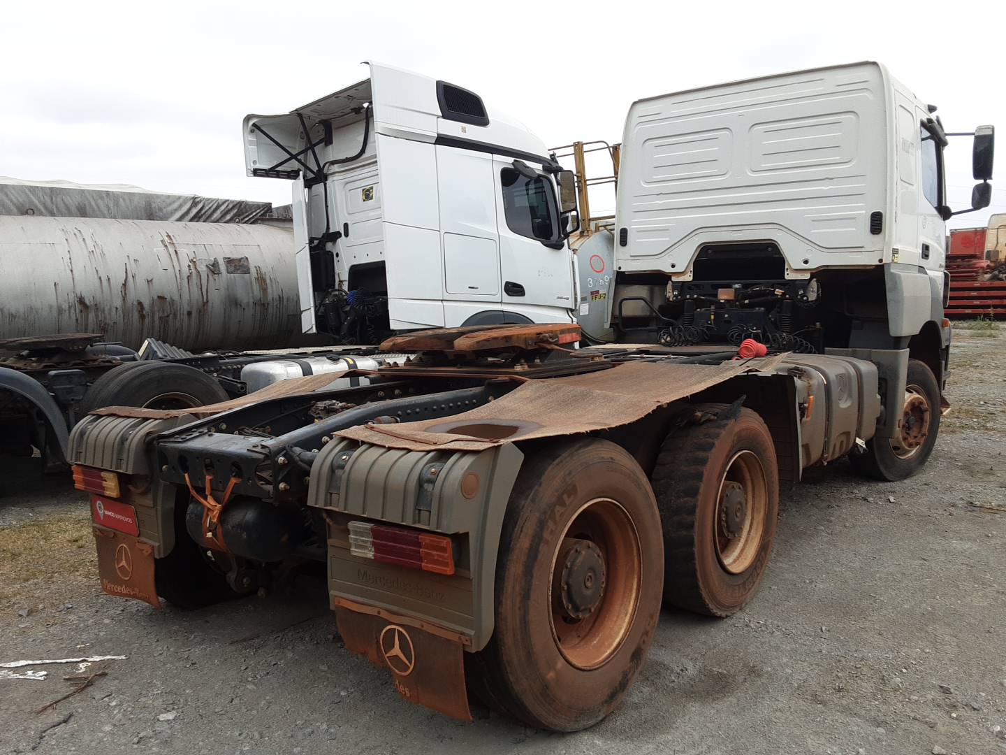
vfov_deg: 49.7
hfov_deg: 63.4
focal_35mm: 28
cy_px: 378
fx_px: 814
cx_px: 503
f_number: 1.9
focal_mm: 2.9
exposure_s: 1/717
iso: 40
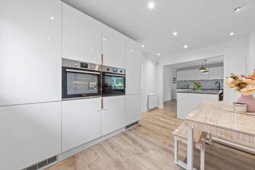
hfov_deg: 112.6
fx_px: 85
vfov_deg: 90.1
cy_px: 85
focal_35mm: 12
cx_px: 128
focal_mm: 12
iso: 800
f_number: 20
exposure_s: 2
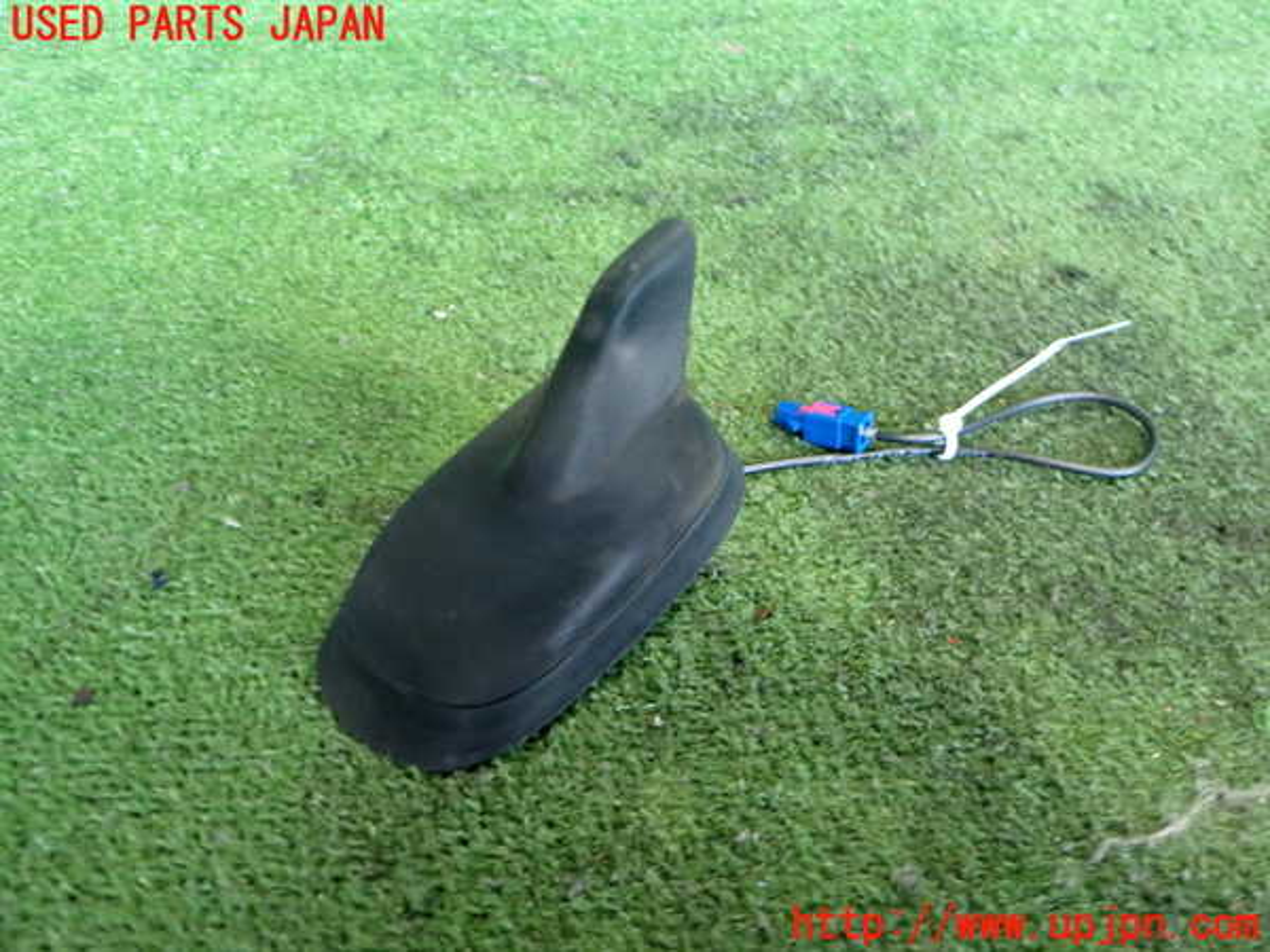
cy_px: 476
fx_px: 1101
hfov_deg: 60.0
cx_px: 635
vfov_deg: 46.8
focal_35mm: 30
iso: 500
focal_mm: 5.4
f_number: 2.3
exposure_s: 1/30
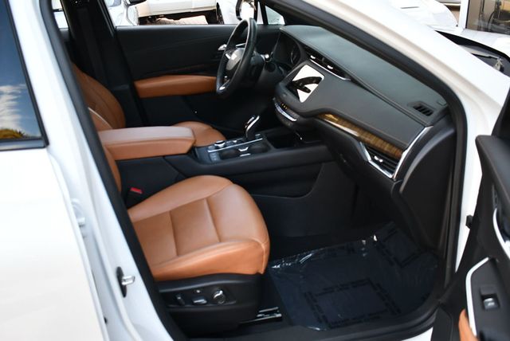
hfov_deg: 53.1
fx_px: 510
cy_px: 170
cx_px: 255
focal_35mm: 36
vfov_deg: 36.9
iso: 400
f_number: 4
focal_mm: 18
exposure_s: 1/250
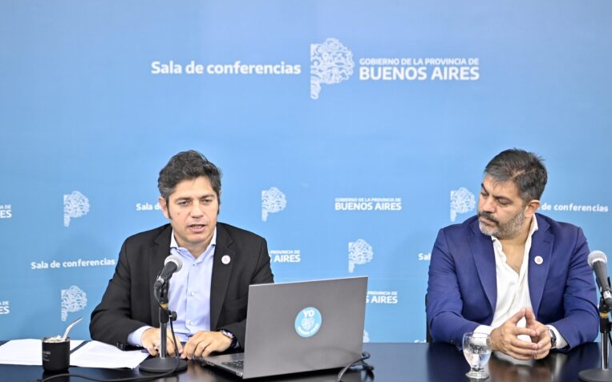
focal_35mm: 62
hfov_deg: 33.0
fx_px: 1034
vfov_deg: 21.0
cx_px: 320
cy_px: 207
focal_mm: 58
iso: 4000
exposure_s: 1/400
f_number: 3.2
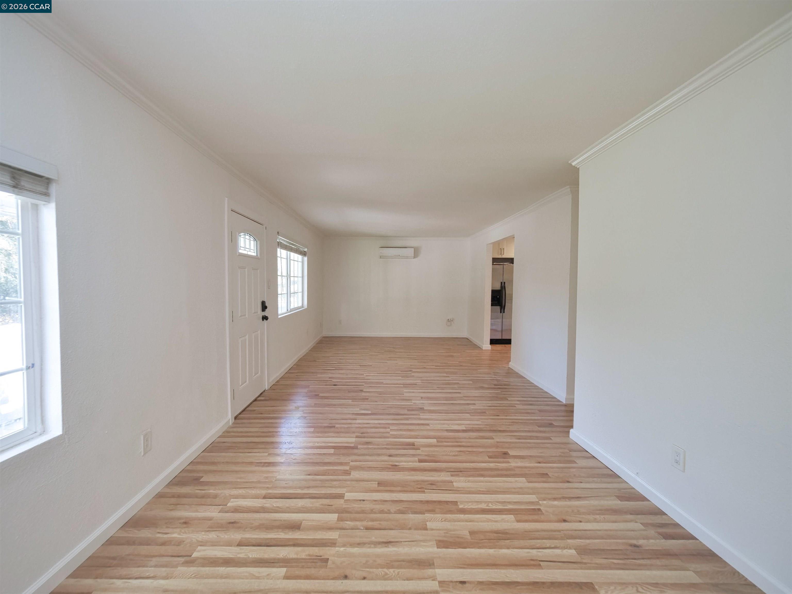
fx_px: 320
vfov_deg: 85.7
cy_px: 297
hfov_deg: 102.1
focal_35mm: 14
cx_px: 396
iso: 800
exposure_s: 1/160
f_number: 3.2
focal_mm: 7
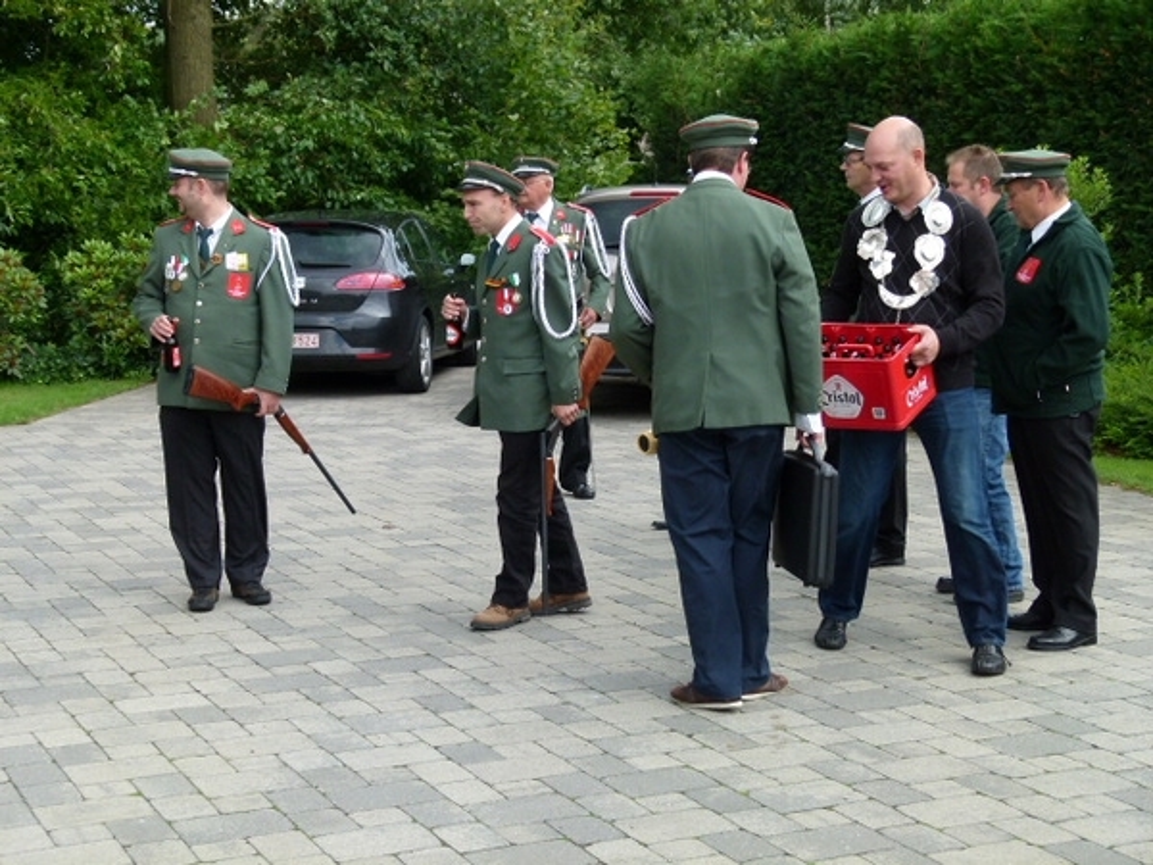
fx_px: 1932
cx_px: 576
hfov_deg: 33.2
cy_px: 432
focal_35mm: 58
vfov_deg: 25.2
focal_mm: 10.5
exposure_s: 1/320
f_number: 4
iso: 100
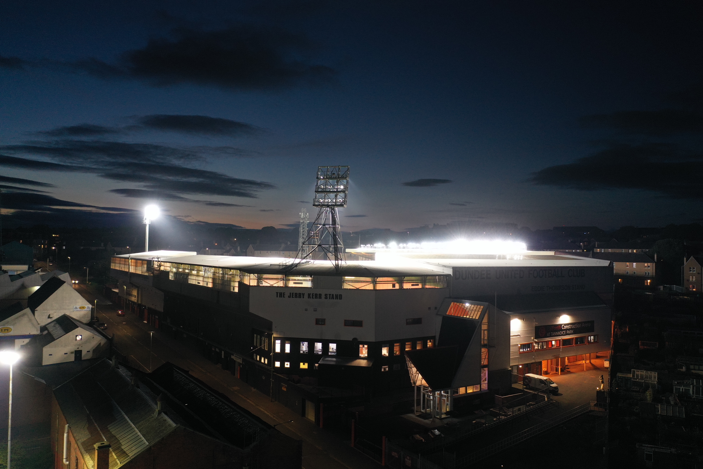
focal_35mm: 28
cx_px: 352
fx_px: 547
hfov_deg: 65.5
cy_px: 234
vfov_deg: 46.4
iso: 400
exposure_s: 1/15
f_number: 2.8
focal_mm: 10.26
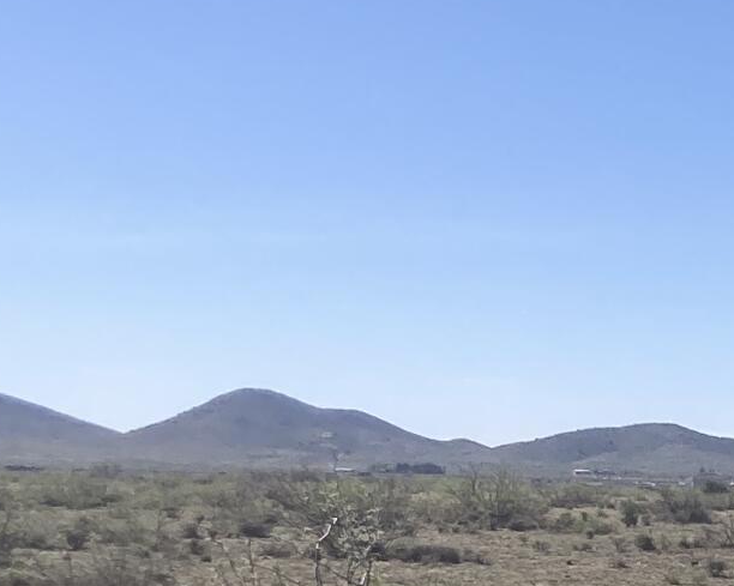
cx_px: 1205
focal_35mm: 134
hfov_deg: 13.3
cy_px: 890
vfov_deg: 11.1
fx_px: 2910
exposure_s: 1/3040
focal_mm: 3.99
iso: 25
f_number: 1.8
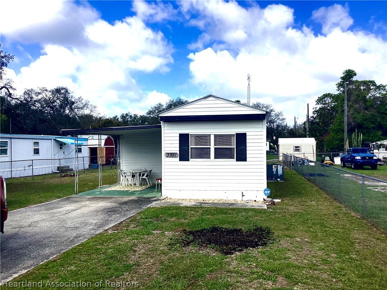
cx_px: 194
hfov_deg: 58.4
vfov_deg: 45.4
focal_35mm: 31
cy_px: 145
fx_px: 347
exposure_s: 1/1567
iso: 25
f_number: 2.4
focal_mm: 3.3
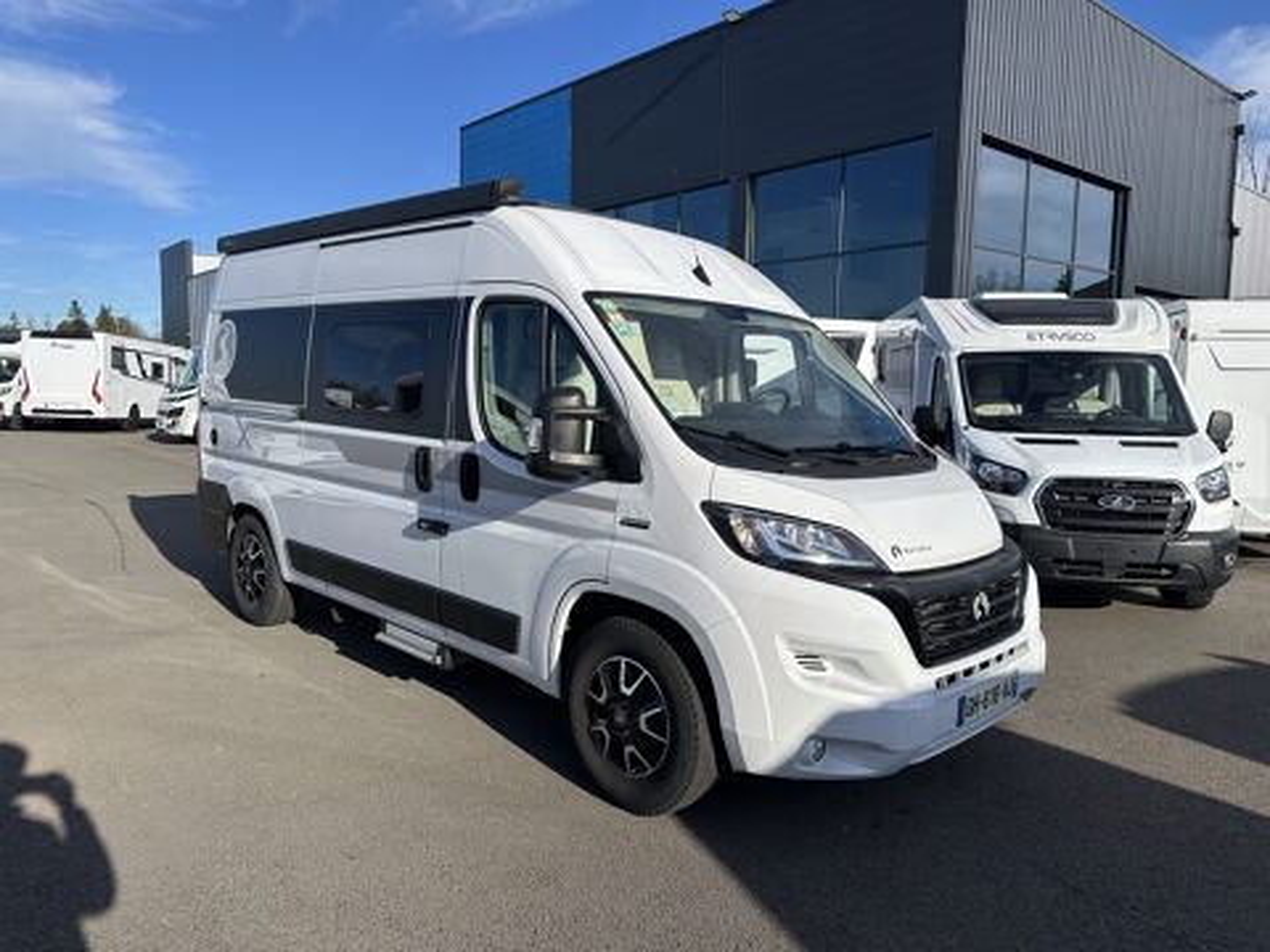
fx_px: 881
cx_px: 635
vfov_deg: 56.8
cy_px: 476
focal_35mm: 24
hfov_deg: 71.6
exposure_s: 1/5848
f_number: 1.78
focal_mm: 6.86
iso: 80
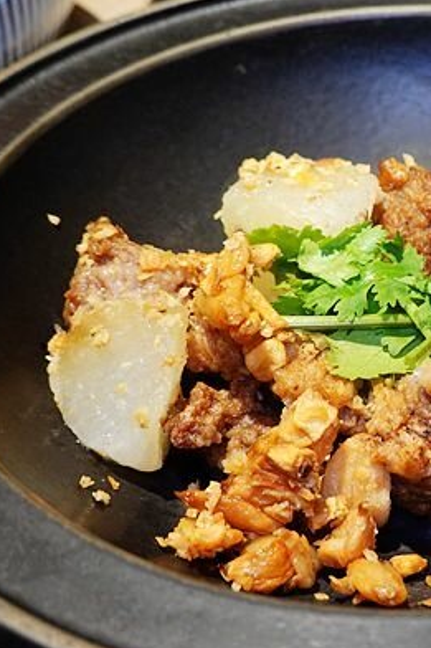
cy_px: 302
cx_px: 413
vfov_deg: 29.7
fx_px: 1222
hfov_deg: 19.5
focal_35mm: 68
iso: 320
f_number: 4
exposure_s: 1/50
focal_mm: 15.28
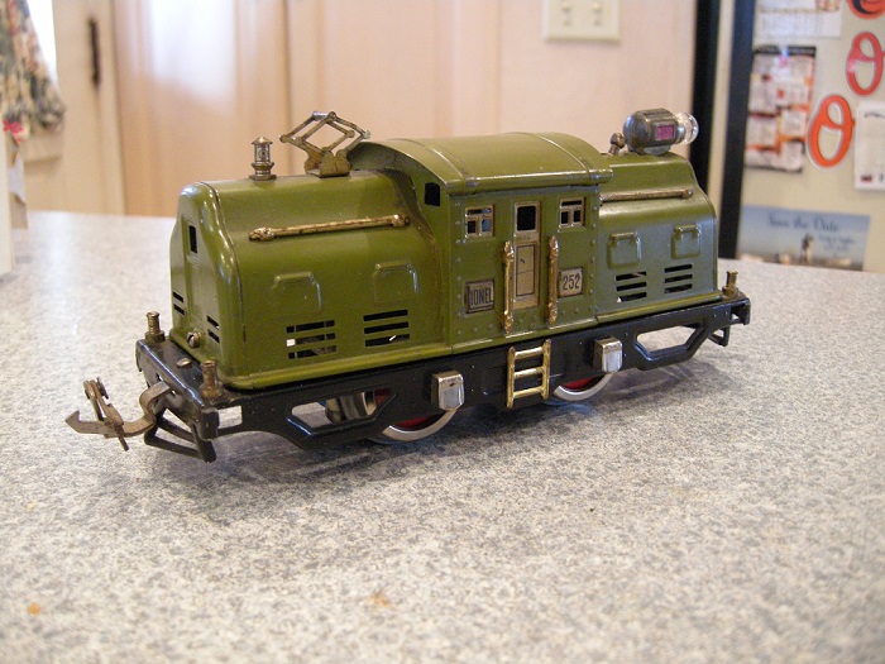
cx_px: 442
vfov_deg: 40.7
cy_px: 332
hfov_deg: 52.6
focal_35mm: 35
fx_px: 895
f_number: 2.7
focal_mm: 7.5
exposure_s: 1/13.4
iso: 400
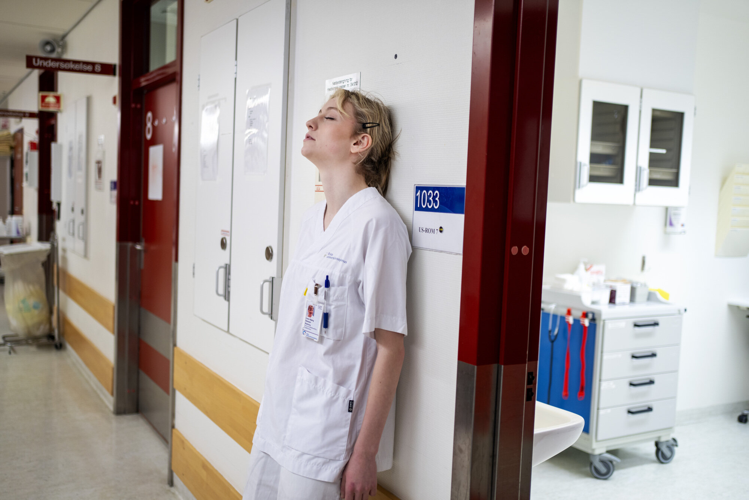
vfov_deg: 37.8
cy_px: 250
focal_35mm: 35
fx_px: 728
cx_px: 374
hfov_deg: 54.4
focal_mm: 35
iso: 200
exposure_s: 1/125
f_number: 1.8
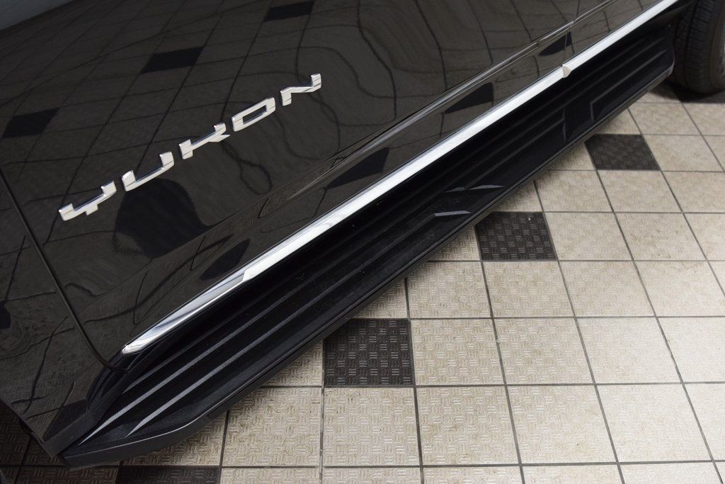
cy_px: 242
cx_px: 362
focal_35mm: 39
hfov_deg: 49.5
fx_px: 785
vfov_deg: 34.2
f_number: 4
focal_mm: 26
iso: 1600
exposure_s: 1/60
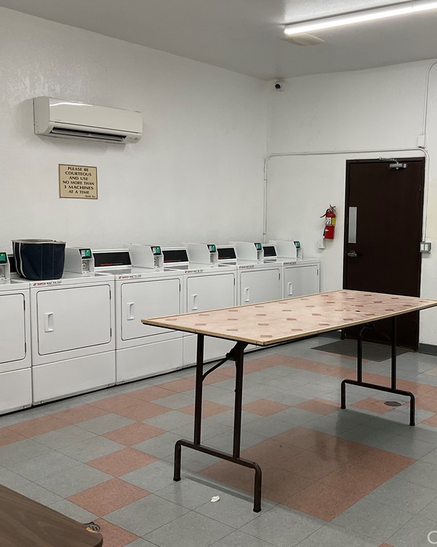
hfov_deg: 37.9
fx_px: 615
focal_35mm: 38
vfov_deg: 47.9
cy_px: 272
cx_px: 340
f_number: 1.8
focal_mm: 3
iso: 40
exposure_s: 1/60
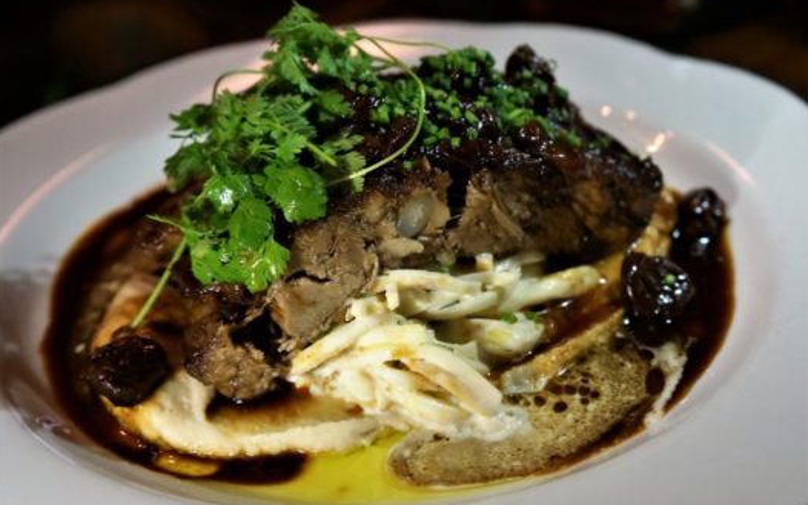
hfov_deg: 47.7
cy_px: 250
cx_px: 402
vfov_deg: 30.9
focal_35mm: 42
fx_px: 914
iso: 1600
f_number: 4
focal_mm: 27
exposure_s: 1/60
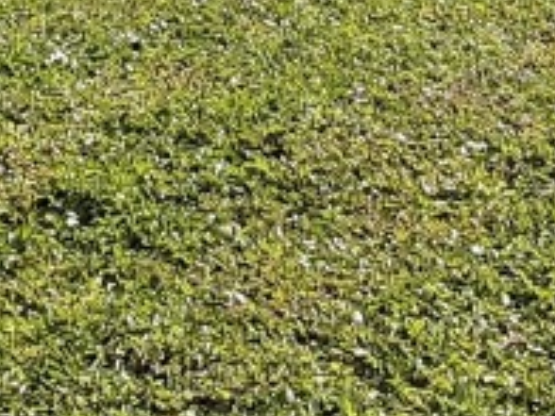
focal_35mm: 141
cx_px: 88
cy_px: -557
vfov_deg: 9.4
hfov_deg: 13.9
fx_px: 2261
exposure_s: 1/1429
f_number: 1.9
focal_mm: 2.91
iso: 40
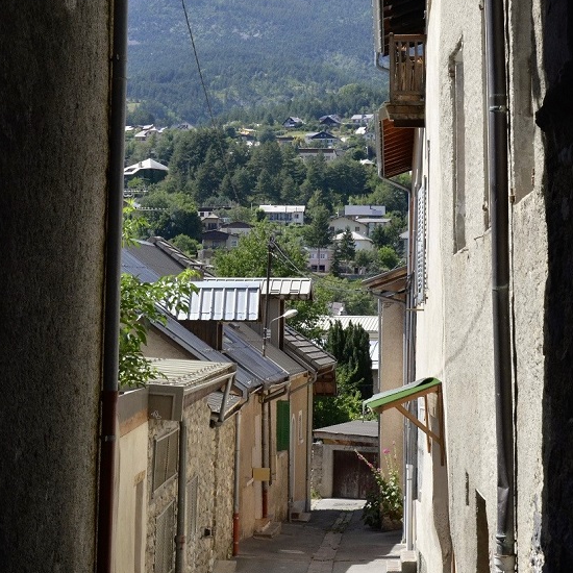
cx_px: 298
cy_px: 217
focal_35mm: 71
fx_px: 1330
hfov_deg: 24.3
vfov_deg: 24.3
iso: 1600
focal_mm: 30
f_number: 14
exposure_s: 1/800
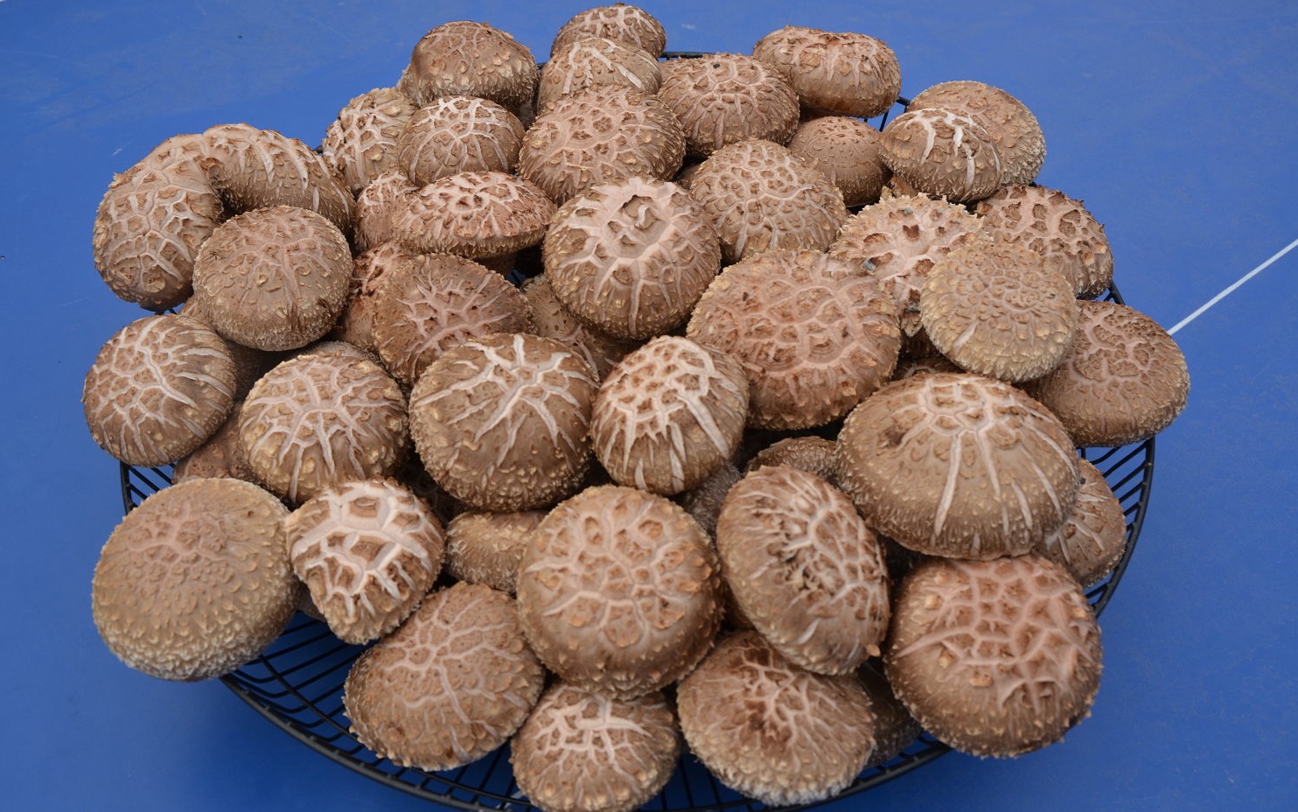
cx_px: 652
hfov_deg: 52.7
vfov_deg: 34.4
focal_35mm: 37
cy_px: 398
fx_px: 1309
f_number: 7.1
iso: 100
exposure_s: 1/200
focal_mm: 24
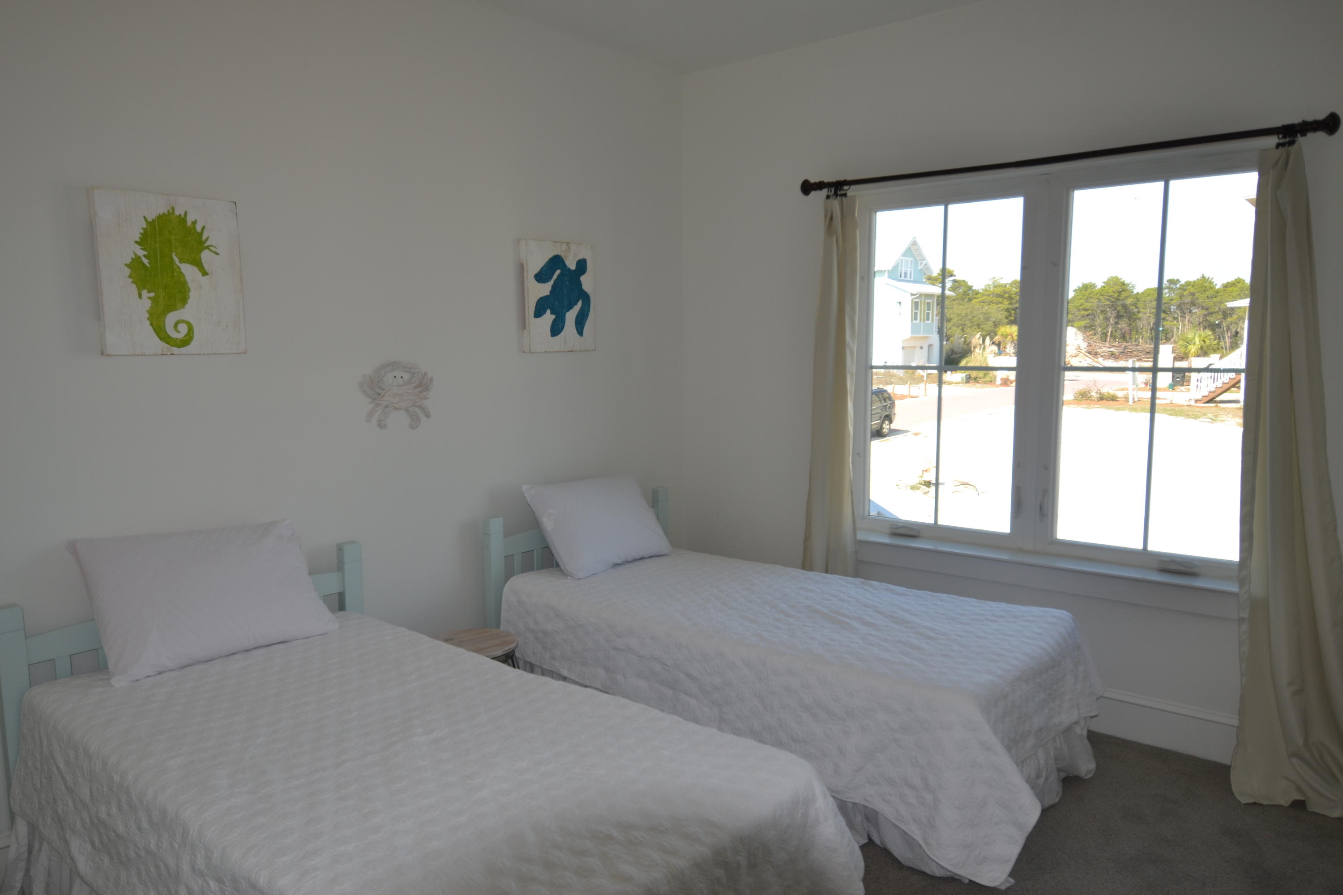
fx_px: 895
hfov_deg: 73.7
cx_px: 672
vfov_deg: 53.1
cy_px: 448
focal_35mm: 24
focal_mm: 16
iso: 100
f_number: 4.5
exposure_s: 1/200
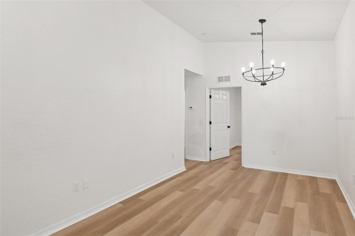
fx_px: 187
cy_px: 118
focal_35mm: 19
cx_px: 178
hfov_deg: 86.9
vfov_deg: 64.5
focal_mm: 19
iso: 400
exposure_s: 1/25
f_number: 8
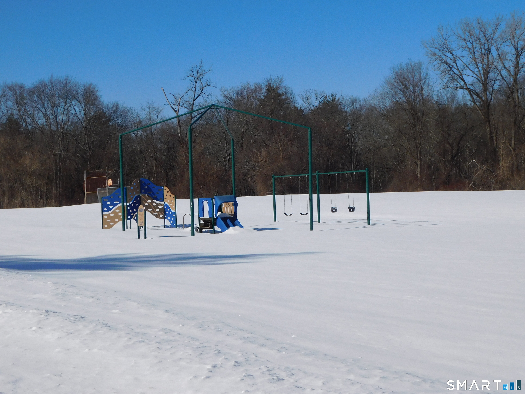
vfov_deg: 24.8
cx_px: 262
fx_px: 895
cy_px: 197
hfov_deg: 32.7
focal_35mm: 59
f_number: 8
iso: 125
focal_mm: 10.4
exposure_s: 1/640
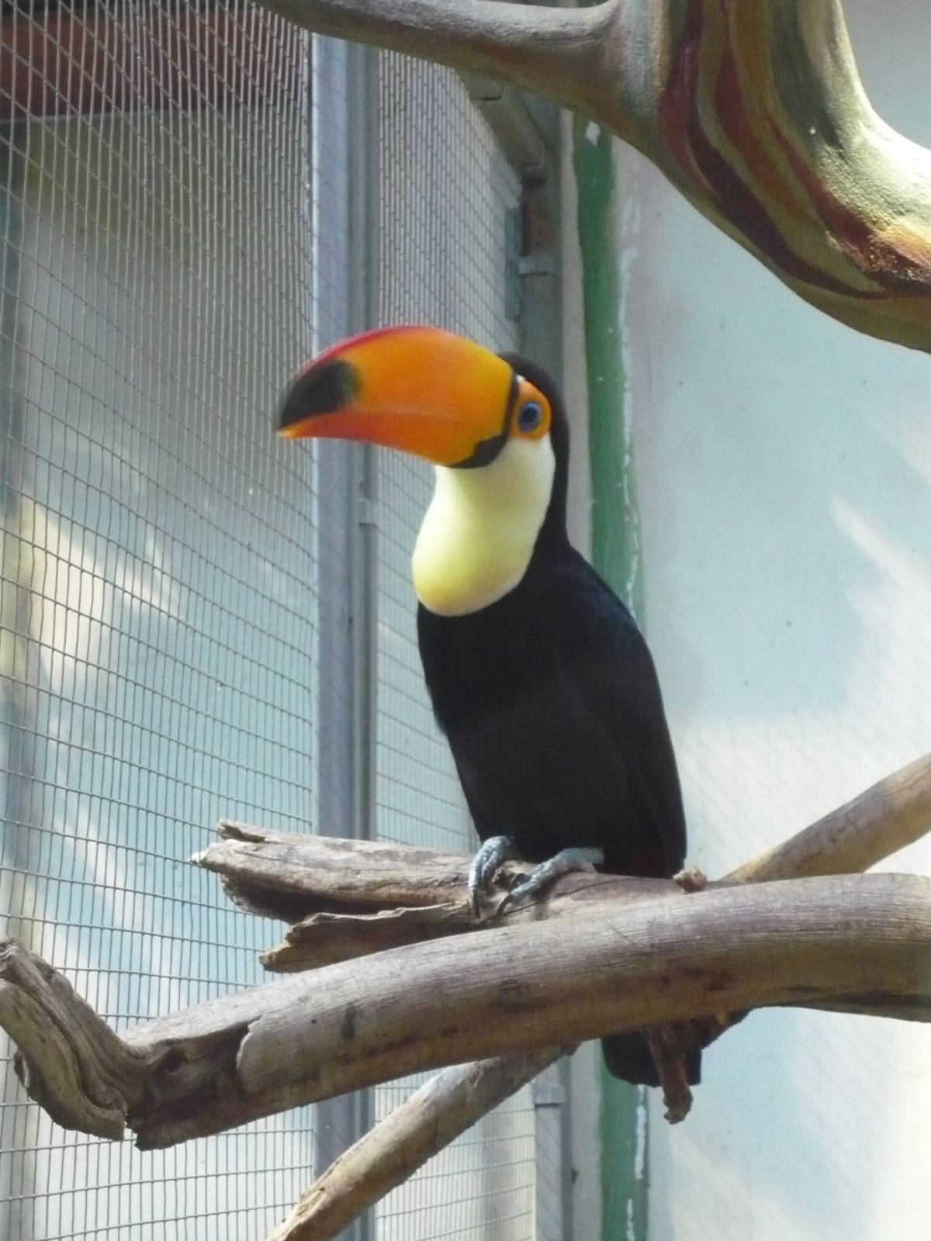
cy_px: 620
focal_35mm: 100
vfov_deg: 19.6
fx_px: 3586
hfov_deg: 14.8
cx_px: 466
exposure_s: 1/8
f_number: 5.1
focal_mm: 16.5
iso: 800
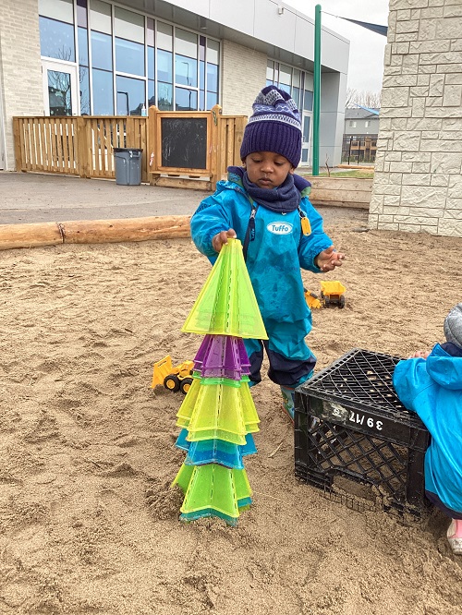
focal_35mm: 31
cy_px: 308
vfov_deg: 58.3
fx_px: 551
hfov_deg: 45.5
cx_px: 231
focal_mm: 3.3
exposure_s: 1/183
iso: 25
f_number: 2.4
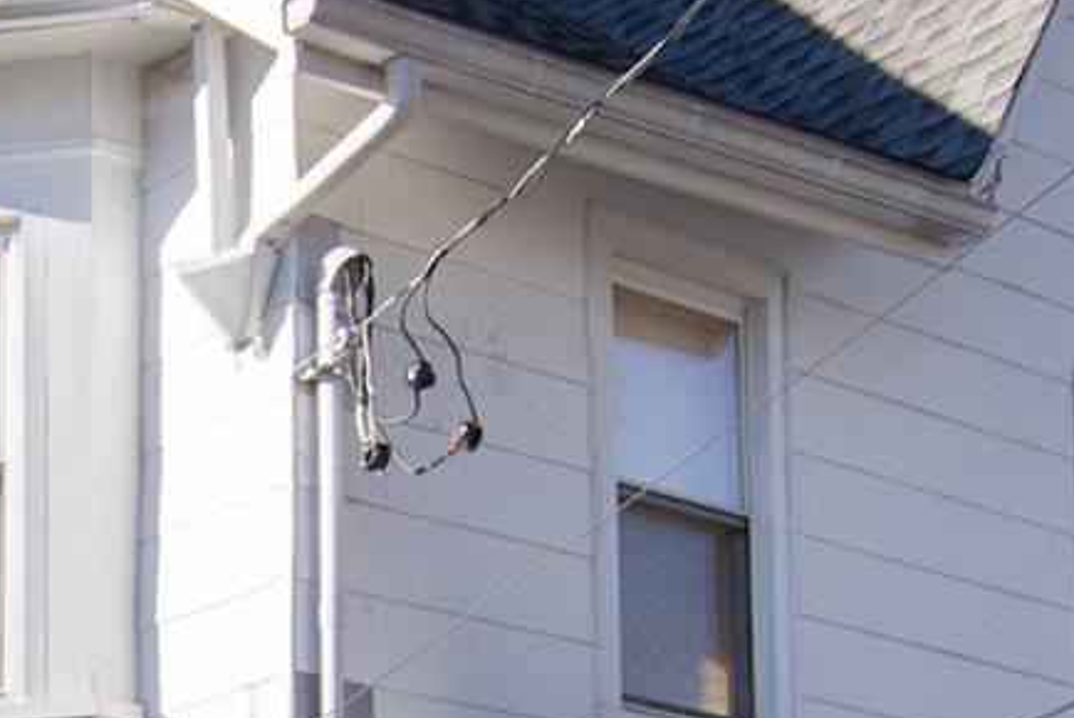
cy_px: 997
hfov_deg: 19.3
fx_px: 2955
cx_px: -265
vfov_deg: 13.2
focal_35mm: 99
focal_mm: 14
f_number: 11
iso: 320
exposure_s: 1/200
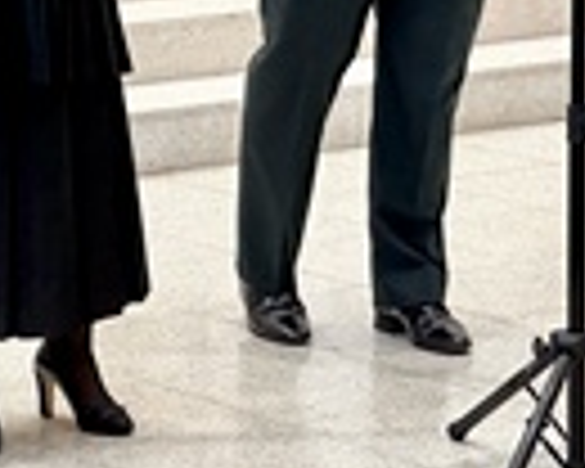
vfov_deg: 6.6
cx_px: 216
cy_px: -166
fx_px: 3999
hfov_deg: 8.4
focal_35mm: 231
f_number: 2.8
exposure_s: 1/60
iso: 200
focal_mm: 9
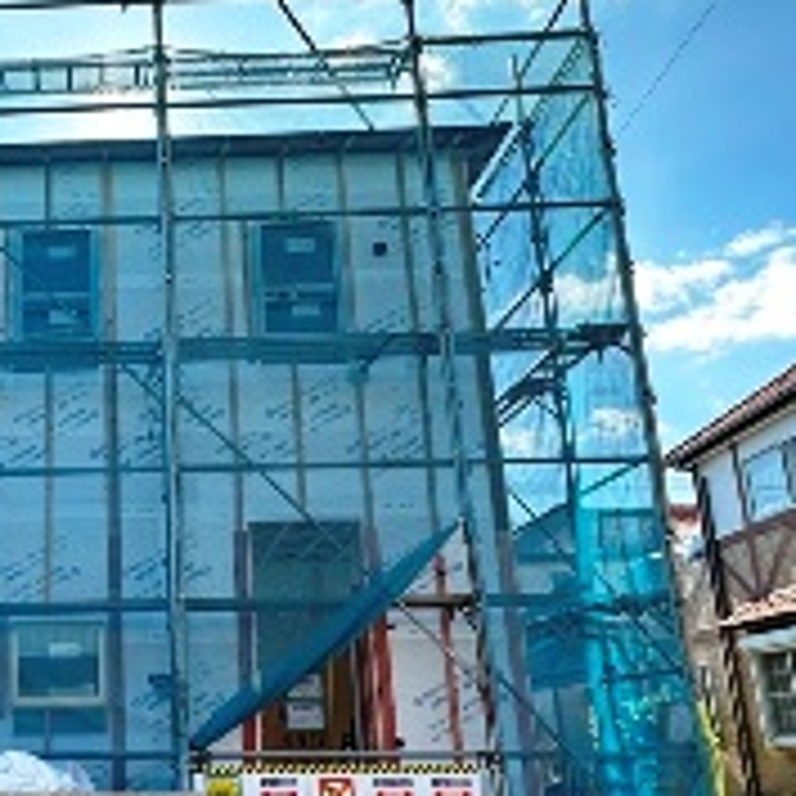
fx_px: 728
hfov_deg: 52.4
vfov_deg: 54.7
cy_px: 594
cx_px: 126
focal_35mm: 28
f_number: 2.2
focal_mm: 2.22
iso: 40
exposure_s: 1/477
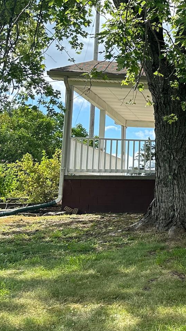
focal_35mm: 56
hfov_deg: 17.1
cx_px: 346
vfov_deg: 37.2
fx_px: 491
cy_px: 150
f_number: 1.78
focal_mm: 6.86
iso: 80
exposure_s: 1/1664
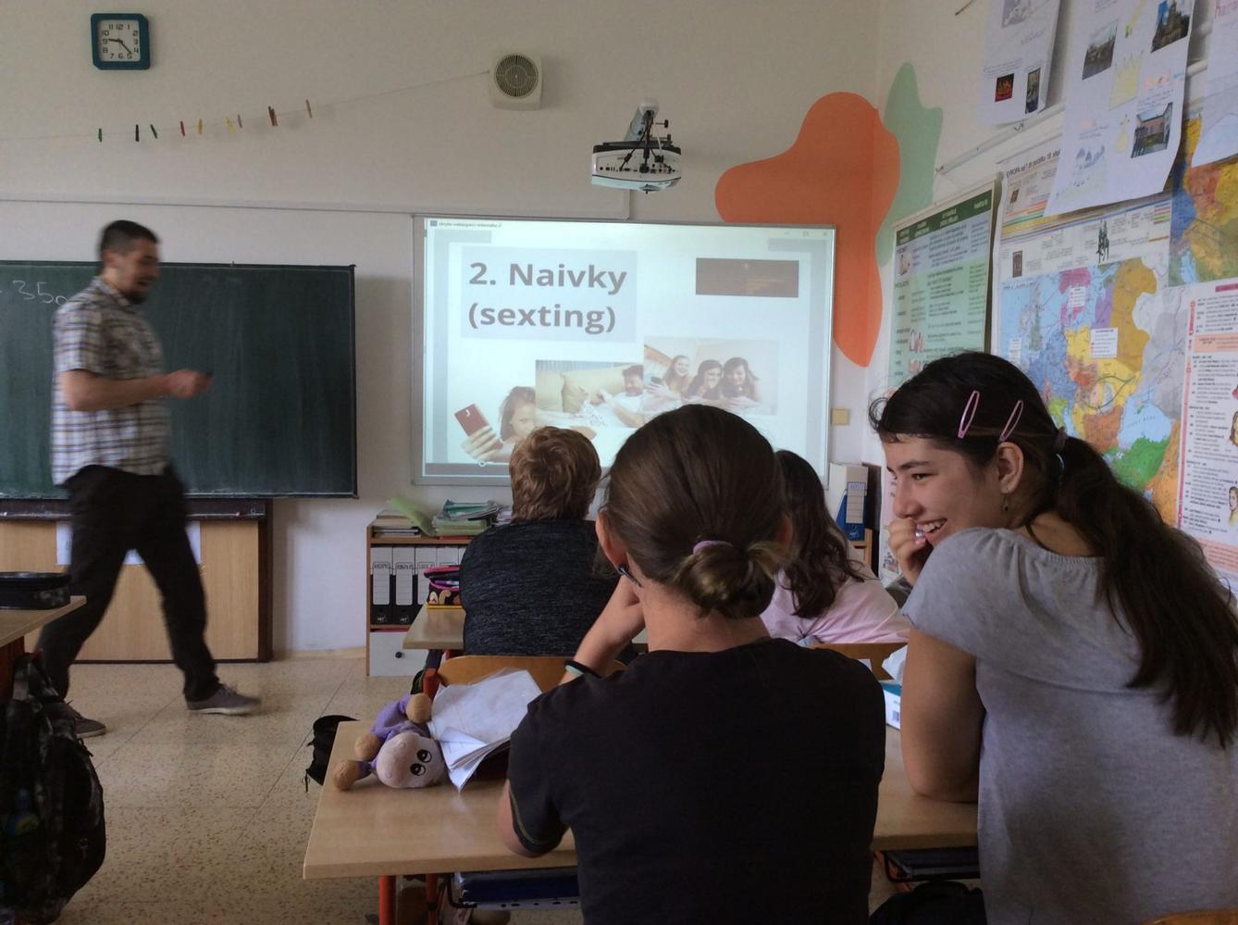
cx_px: 619
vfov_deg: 44.0
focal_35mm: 32
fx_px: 1143
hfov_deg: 56.9
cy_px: 462
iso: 40
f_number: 2.4
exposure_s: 1/25
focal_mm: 3.3
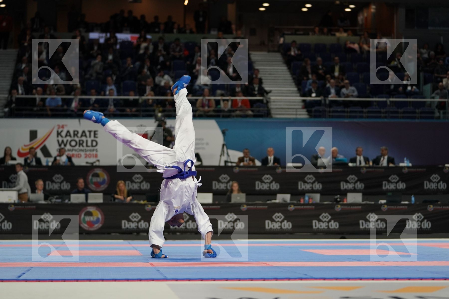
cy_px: 150
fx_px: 1210
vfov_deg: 14.1
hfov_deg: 21.0
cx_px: 224
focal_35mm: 97
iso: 1600
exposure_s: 1/1000
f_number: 2.8
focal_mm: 97
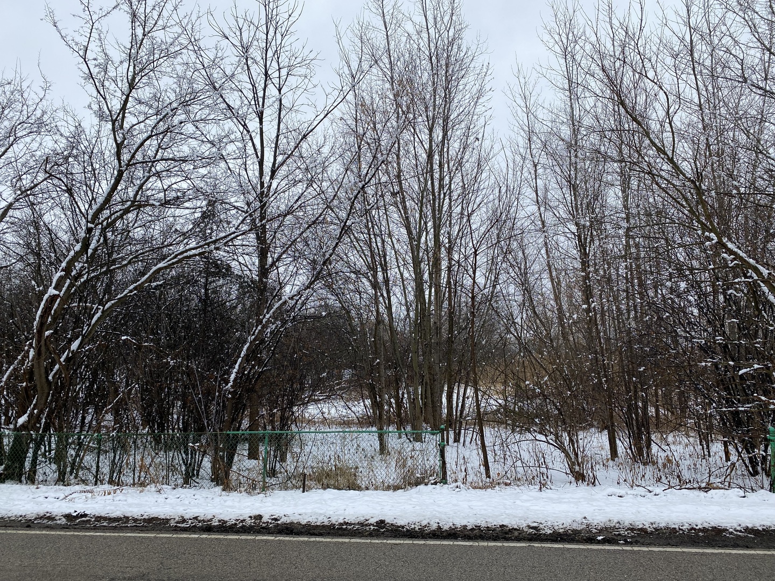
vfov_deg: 53.1
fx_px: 582
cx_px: 388
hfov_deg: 67.3
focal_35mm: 26
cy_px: 290
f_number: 1.8
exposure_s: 1/1412
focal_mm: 4.25
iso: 32
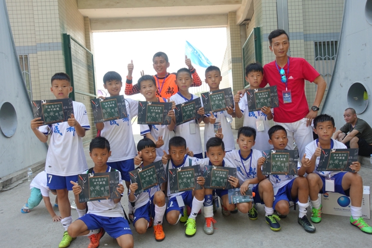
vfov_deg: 46.4
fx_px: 289
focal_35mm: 28
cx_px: 186
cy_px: 124
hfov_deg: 65.5
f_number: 2.8
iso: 125
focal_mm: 10.15
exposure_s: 1/400
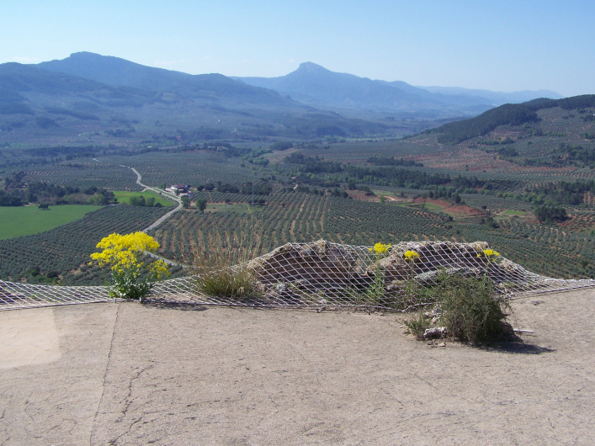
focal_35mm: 43
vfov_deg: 33.6
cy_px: 204
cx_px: 316
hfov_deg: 43.8
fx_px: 739
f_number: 4
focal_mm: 6.3
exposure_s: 1/500
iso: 64
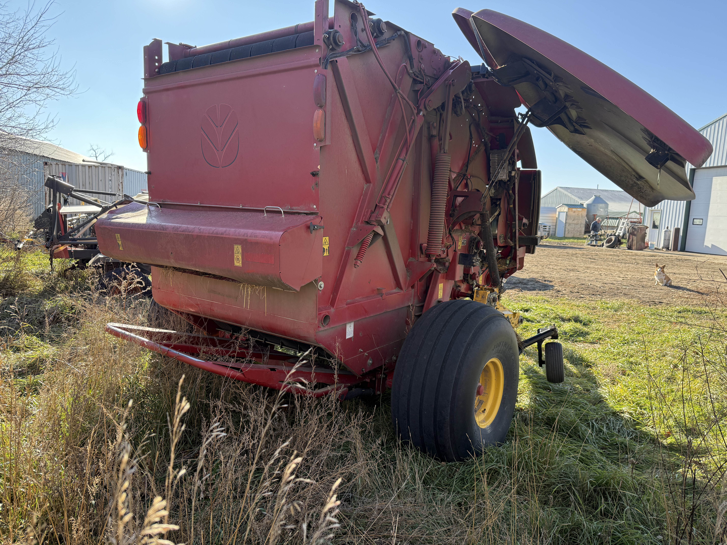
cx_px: 364
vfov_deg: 56.8
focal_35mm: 24
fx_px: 504
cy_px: 272
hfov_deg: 71.6
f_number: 1.78
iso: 100
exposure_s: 1/849
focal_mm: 6.76
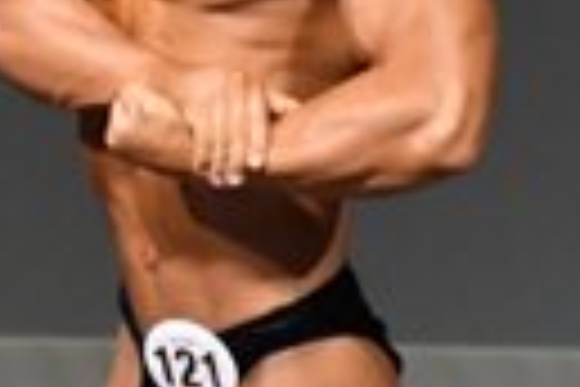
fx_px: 30496
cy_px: 297
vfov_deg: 0.7
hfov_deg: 1.1
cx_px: -740
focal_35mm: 1893
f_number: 5.6
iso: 5000
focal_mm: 210
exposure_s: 1/400
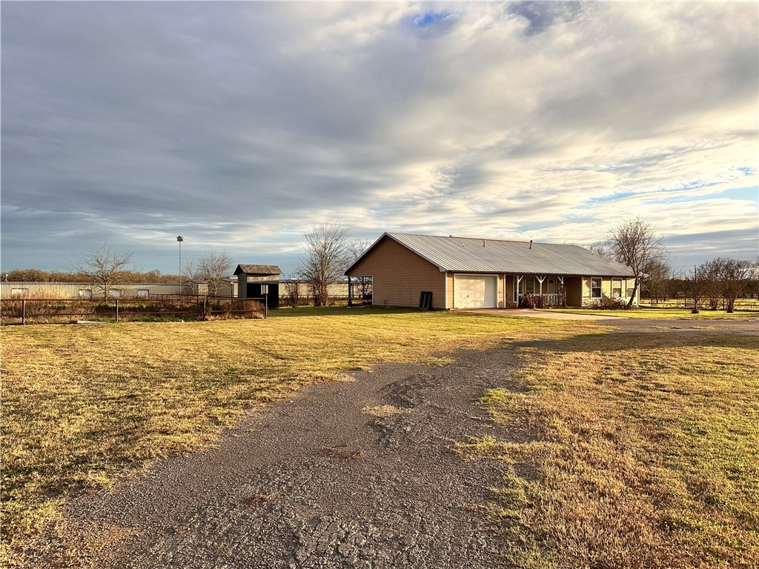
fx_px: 526
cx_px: 380
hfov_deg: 71.6
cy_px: 284
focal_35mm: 24
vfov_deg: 56.8
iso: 80
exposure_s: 1/2469
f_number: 1.78
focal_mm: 6.86
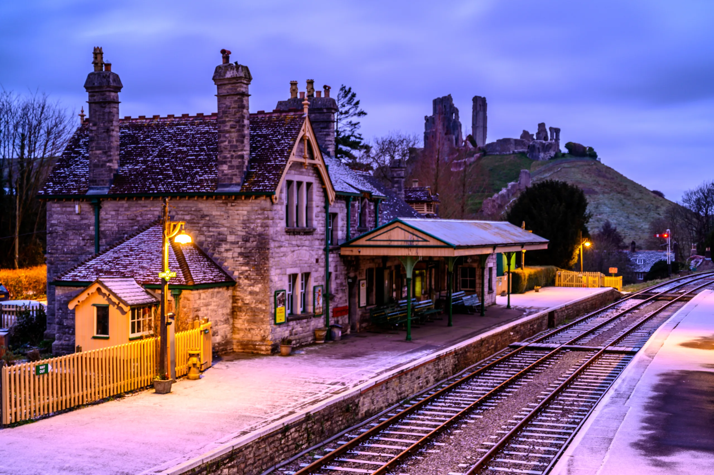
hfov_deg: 42.8
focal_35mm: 46
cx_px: 357
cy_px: 238
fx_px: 912
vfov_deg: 29.2
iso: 100
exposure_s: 8
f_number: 4.5
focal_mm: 46
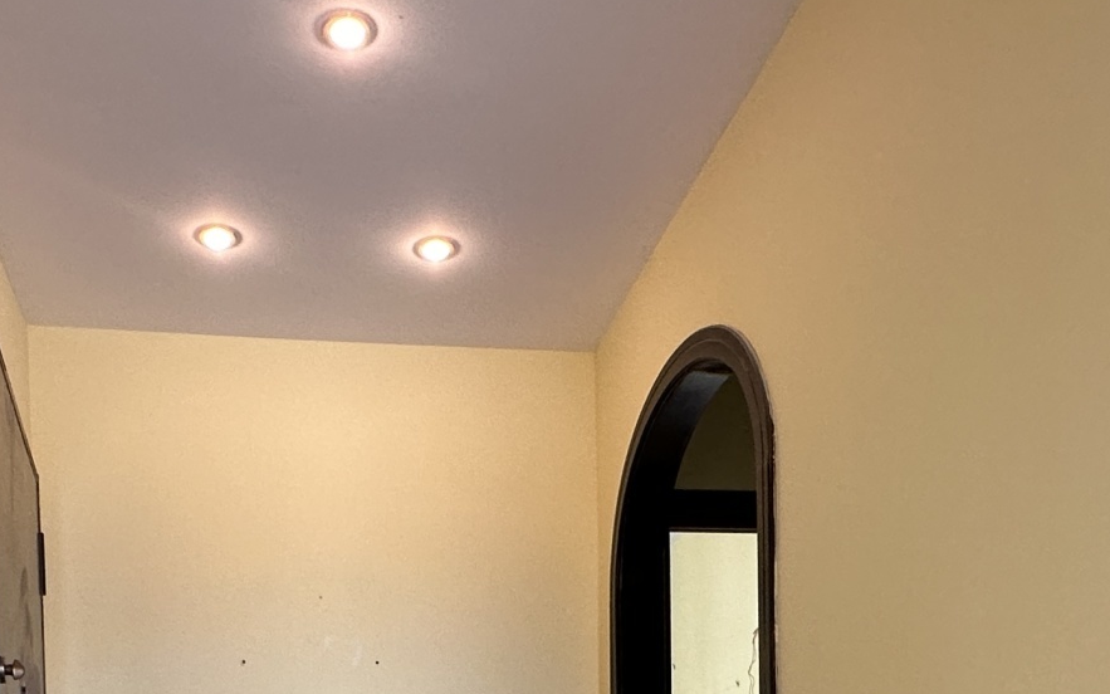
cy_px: 968
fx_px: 1301
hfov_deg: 45.9
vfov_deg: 24.8
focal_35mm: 43
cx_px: 435
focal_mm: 2.22
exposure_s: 1/100
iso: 160
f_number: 2.2
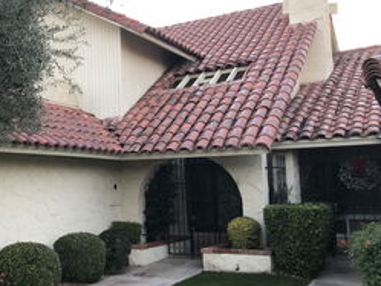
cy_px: 142
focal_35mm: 48
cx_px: 60
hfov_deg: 37.8
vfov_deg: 30.3
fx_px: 529
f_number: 1.8
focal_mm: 4
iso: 40
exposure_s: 1/30
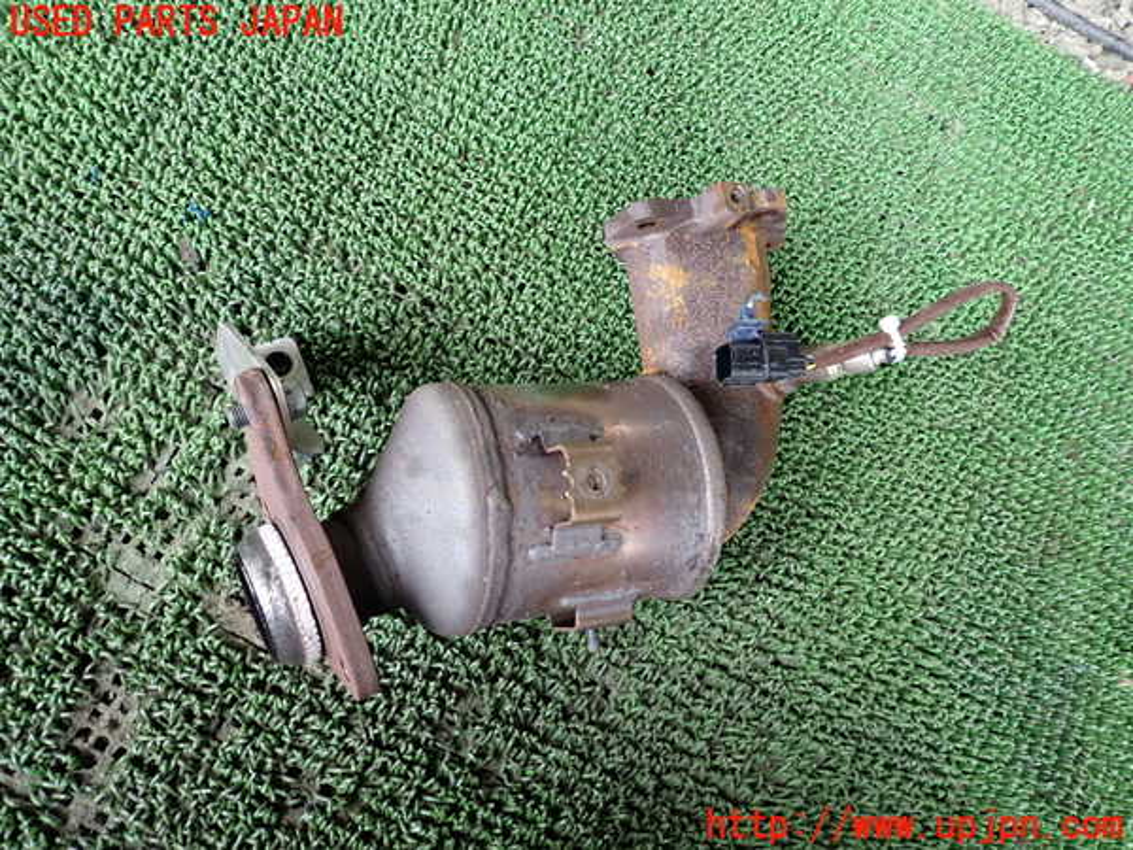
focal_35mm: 25
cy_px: 425
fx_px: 818
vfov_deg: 54.9
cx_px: 566
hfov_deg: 69.4
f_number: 2
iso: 200
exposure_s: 1/60
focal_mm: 4.5
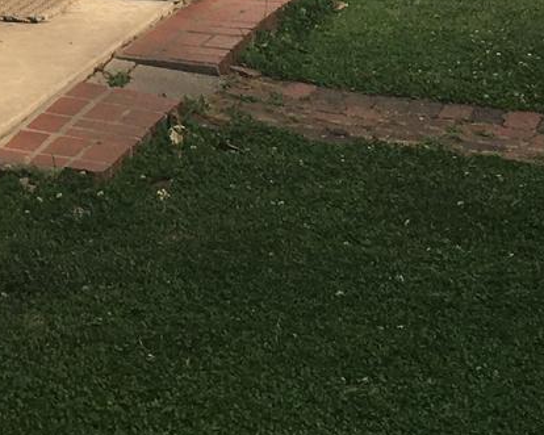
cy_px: -411
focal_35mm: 140
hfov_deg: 13.0
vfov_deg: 10.2
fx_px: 2254
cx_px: -285
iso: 25
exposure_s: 1/761
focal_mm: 4.15
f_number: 2.2
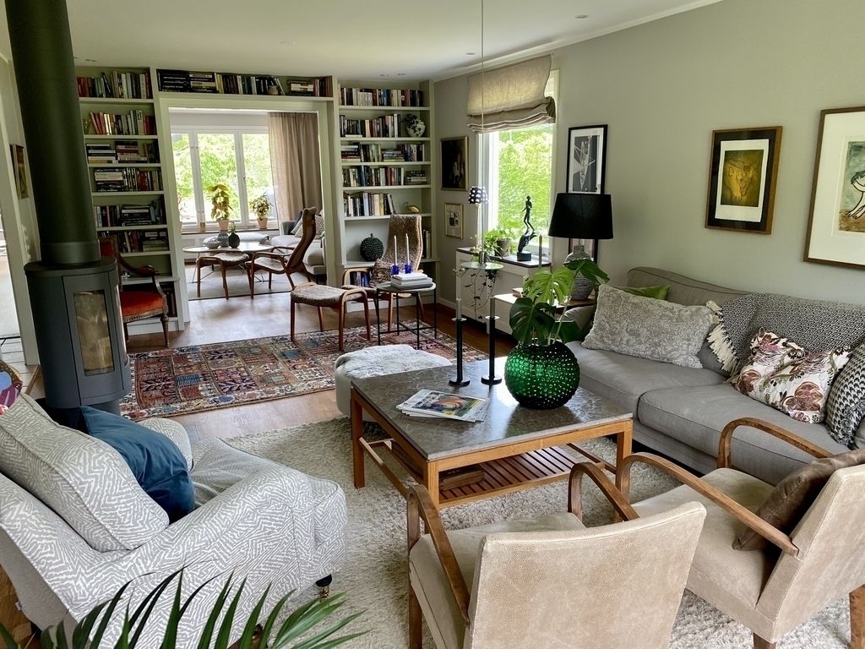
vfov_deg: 53.1
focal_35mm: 26
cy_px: 324
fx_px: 650
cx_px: 432
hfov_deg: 67.3
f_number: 1.8
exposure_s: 1/121
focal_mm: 4.25
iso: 100
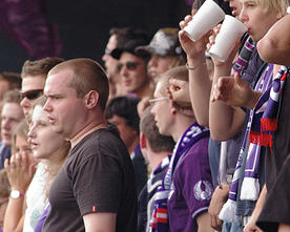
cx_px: 250
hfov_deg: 3.2
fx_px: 5152
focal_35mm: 600
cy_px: 77
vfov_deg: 2.6
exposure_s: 1/250
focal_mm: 200
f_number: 5.6
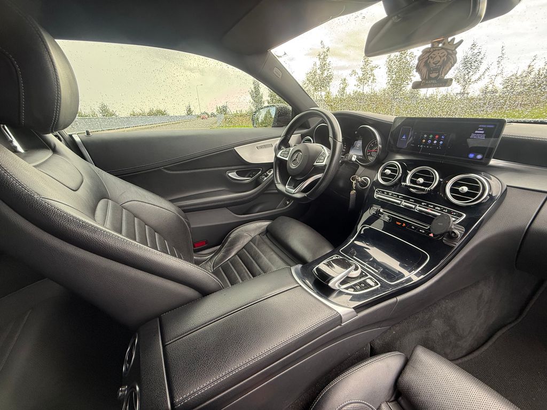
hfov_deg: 102.1
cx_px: 274
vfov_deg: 85.7
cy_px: 205
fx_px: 221
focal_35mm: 14
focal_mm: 2.22
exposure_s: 1/99
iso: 200
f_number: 2.2
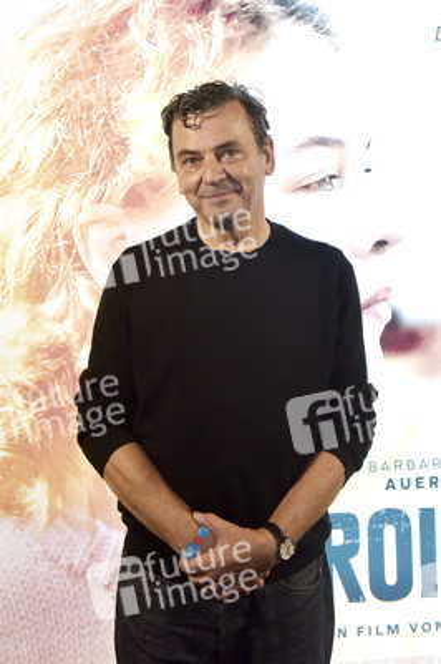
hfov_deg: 28.0
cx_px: 220
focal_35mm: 48
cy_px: 332
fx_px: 883
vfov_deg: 41.1
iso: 1250
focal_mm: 48
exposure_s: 1/200
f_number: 5.6
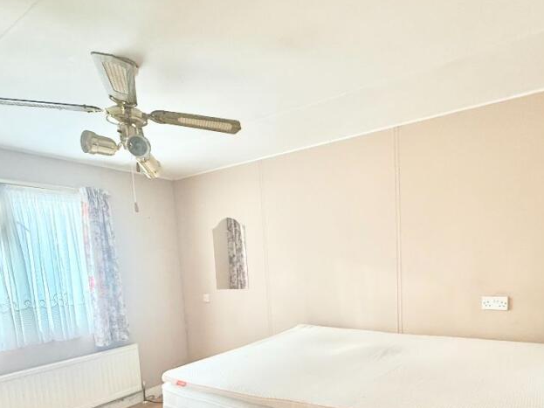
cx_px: 318
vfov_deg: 56.3
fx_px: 361
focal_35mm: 23
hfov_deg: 73.4
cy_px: 300
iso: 400
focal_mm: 2.22
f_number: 2.2
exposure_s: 1/60
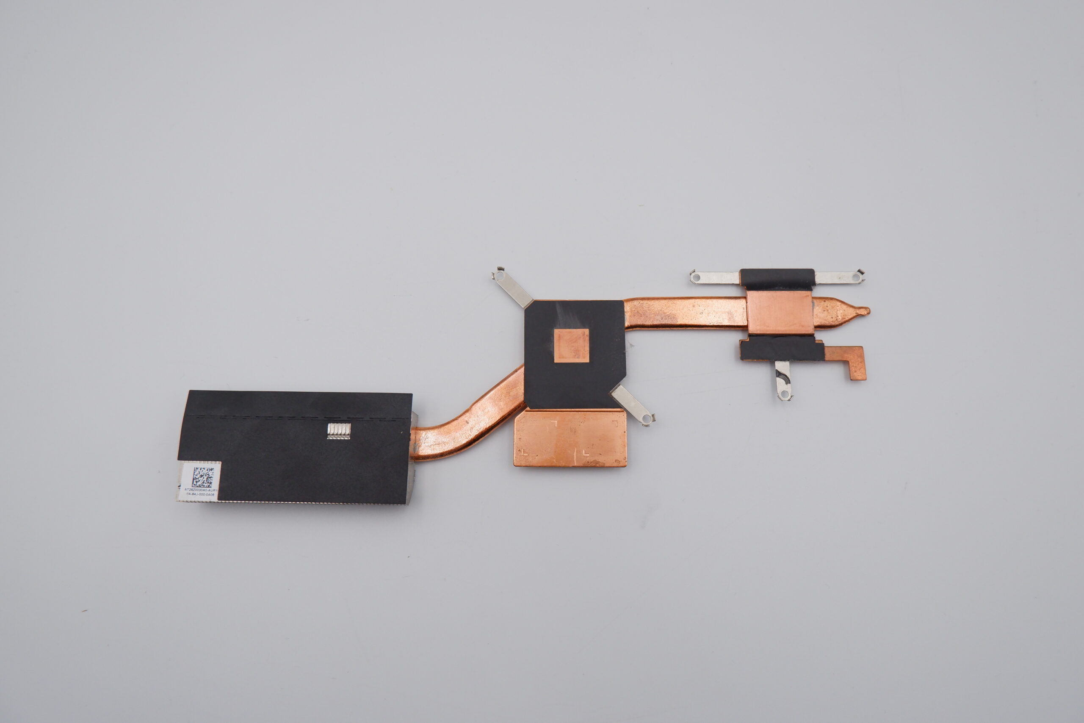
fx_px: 693
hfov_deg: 76.1
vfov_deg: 55.1
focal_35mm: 23
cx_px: 542
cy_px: 362
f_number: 5.6
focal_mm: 15
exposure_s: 1/500
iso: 800
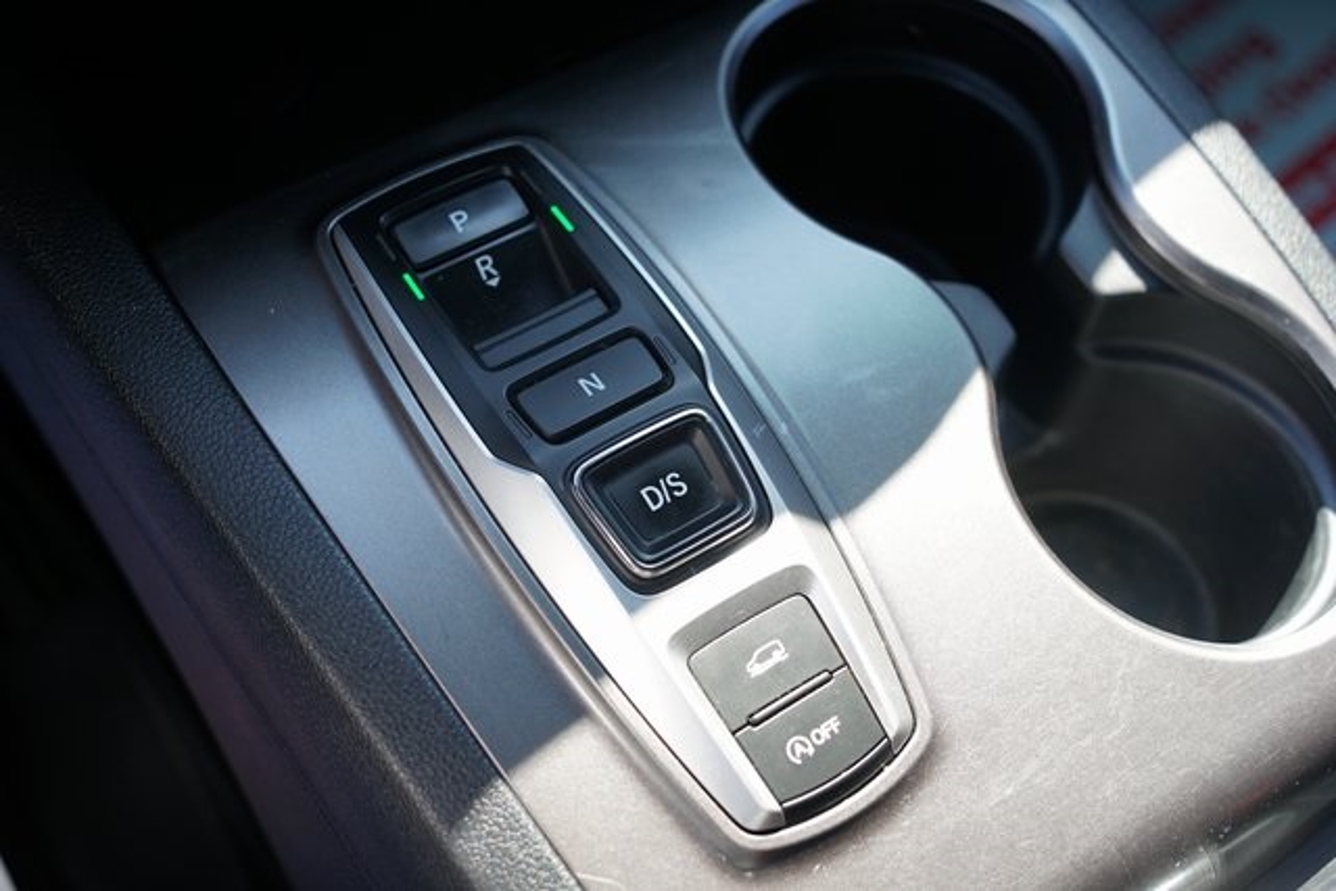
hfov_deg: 44.5
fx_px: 1633
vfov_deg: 30.5
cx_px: 668
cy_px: 446
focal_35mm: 44
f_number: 4.5
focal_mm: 44
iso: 100
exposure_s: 1/60
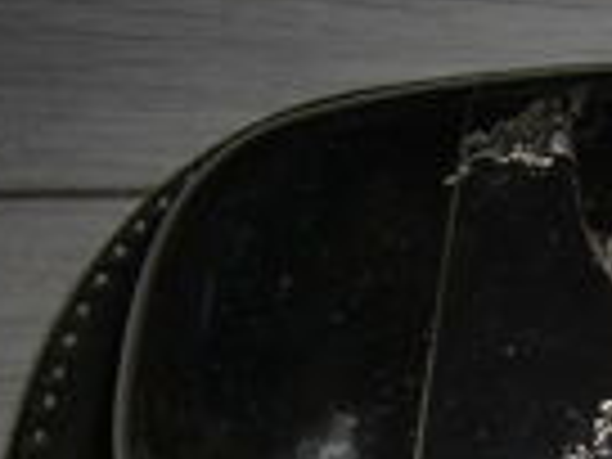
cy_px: 562
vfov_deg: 14.4
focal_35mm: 99
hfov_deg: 18.5
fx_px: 1750
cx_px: 796
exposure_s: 1/60
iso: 64
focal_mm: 4.9
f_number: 7
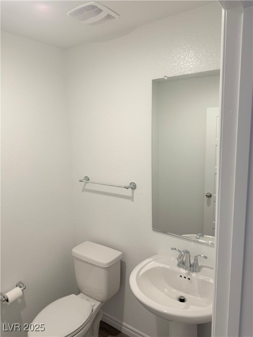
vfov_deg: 71.6
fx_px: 234
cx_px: 126
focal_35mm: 24
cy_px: 168
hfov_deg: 56.8
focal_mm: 6.76
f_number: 1.78
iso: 125
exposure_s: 1/120
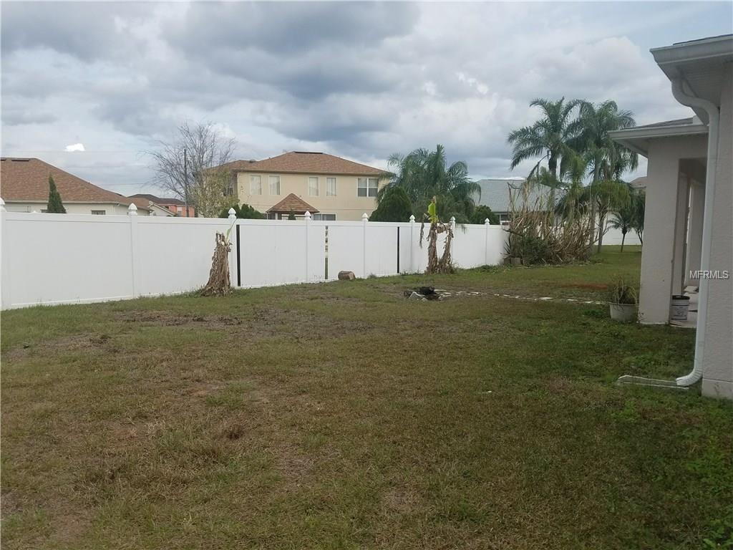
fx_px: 551
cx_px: 366
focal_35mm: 26
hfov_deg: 67.3
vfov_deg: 53.1
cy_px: 275
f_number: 1.7
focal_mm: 4.2
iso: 50
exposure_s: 1/1596
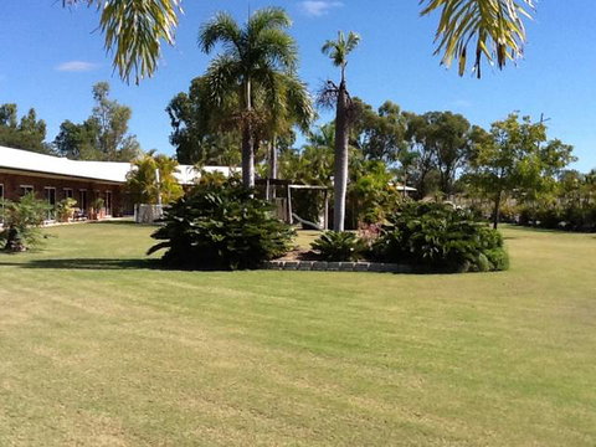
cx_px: 298
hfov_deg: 56.8
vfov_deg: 44.2
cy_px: 224
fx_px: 551
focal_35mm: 32
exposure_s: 1/1029
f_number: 2.4
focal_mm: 2.03
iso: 80
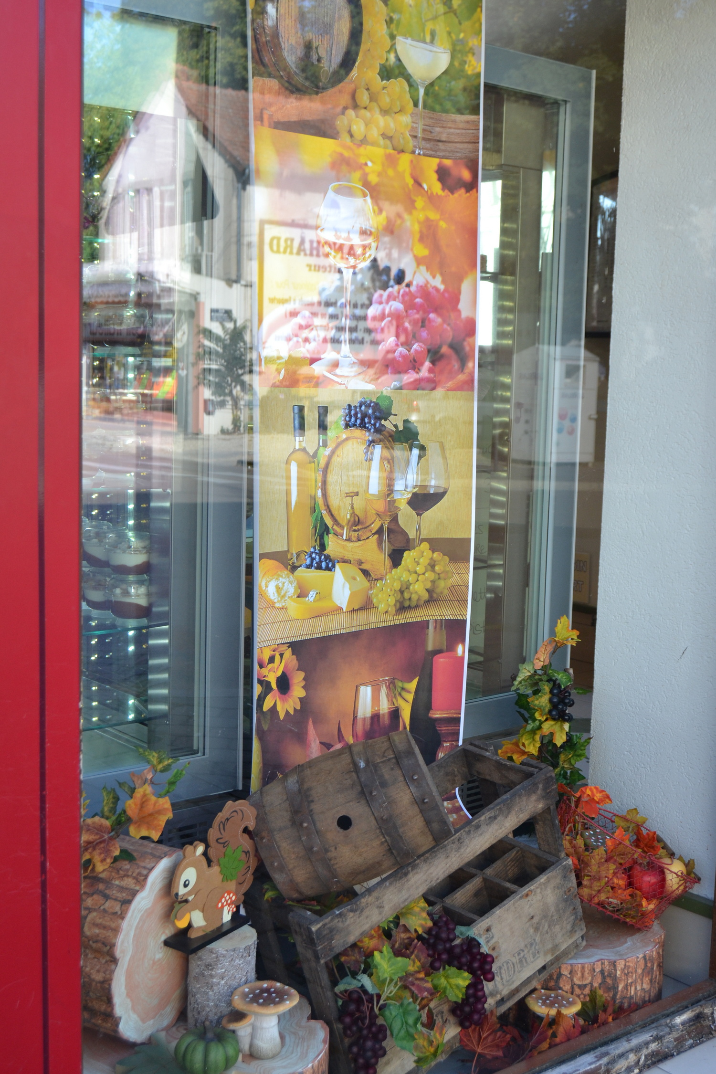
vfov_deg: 42.3
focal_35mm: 46
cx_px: 358
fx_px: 1387
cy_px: 537
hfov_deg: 28.9
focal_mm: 31
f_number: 6.3
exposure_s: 1/60
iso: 400
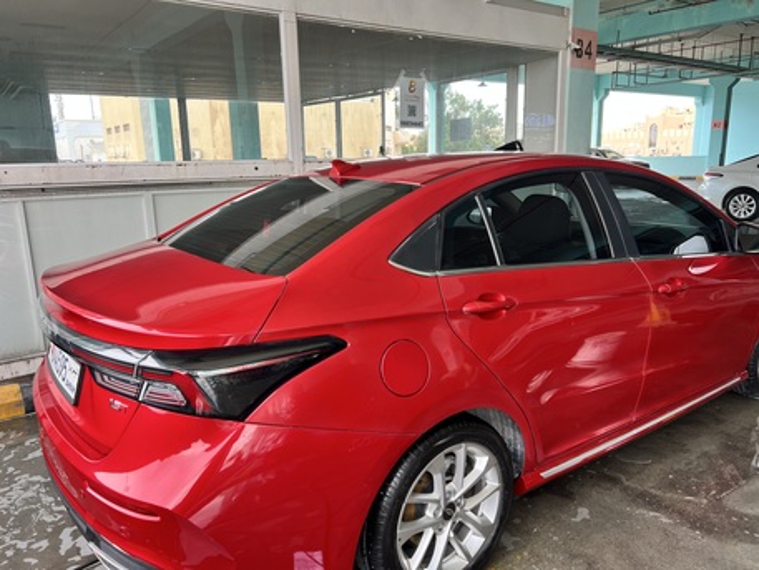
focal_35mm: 26
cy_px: 285
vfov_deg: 53.1
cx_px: 380
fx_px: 570
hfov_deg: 67.3
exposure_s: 1/166
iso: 50
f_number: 1.5
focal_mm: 5.7
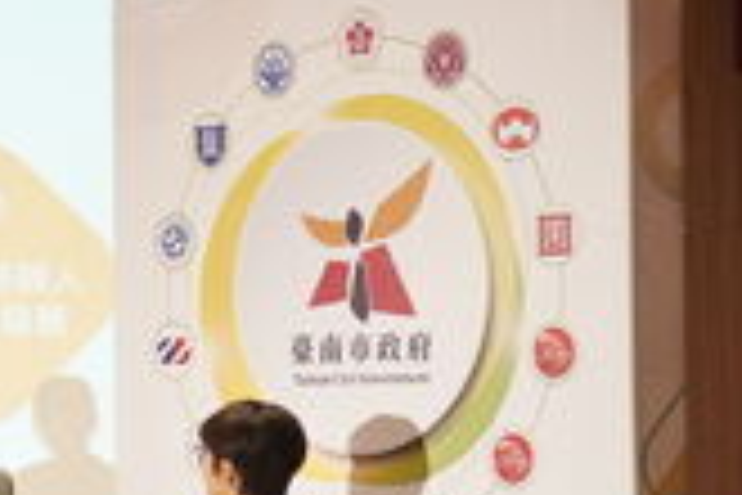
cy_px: 238
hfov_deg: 8.5
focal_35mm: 236
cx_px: -418
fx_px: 4864
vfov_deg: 5.8
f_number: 2.8
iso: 2000
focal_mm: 65
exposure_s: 1/250
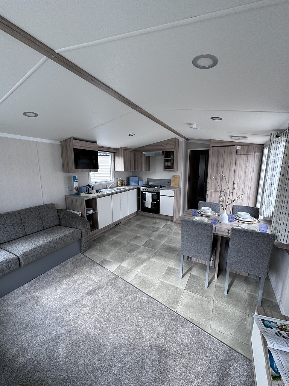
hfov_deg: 85.7
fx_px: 156
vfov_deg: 102.1
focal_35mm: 14
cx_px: 144
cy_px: 193
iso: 50
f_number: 2.2
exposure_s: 1/99
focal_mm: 2.22
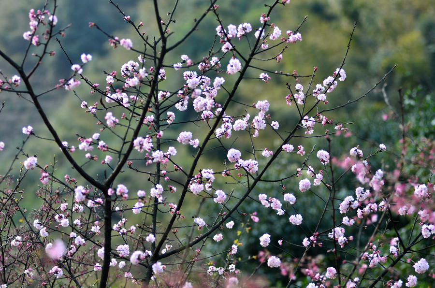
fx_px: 2026
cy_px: 144
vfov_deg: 8.1
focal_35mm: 168
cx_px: 218
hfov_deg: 12.3
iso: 250
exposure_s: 1/320
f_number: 3.2
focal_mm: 112
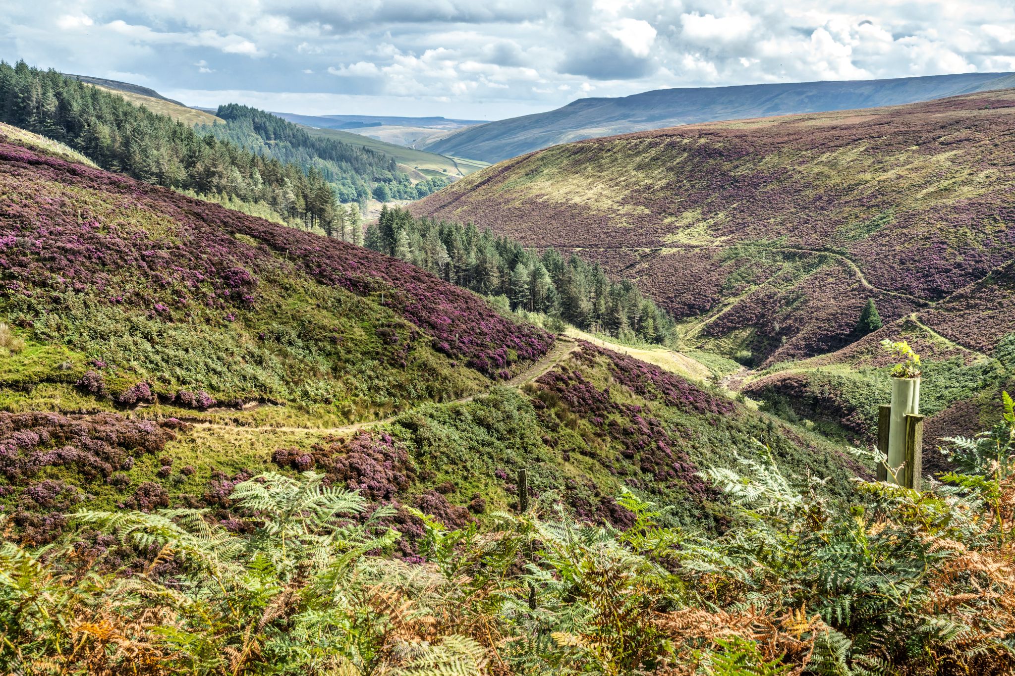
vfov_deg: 30.5
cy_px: 338
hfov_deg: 44.5
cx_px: 508
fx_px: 1240
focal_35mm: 44
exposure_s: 1/200
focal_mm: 44
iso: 2000
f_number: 22
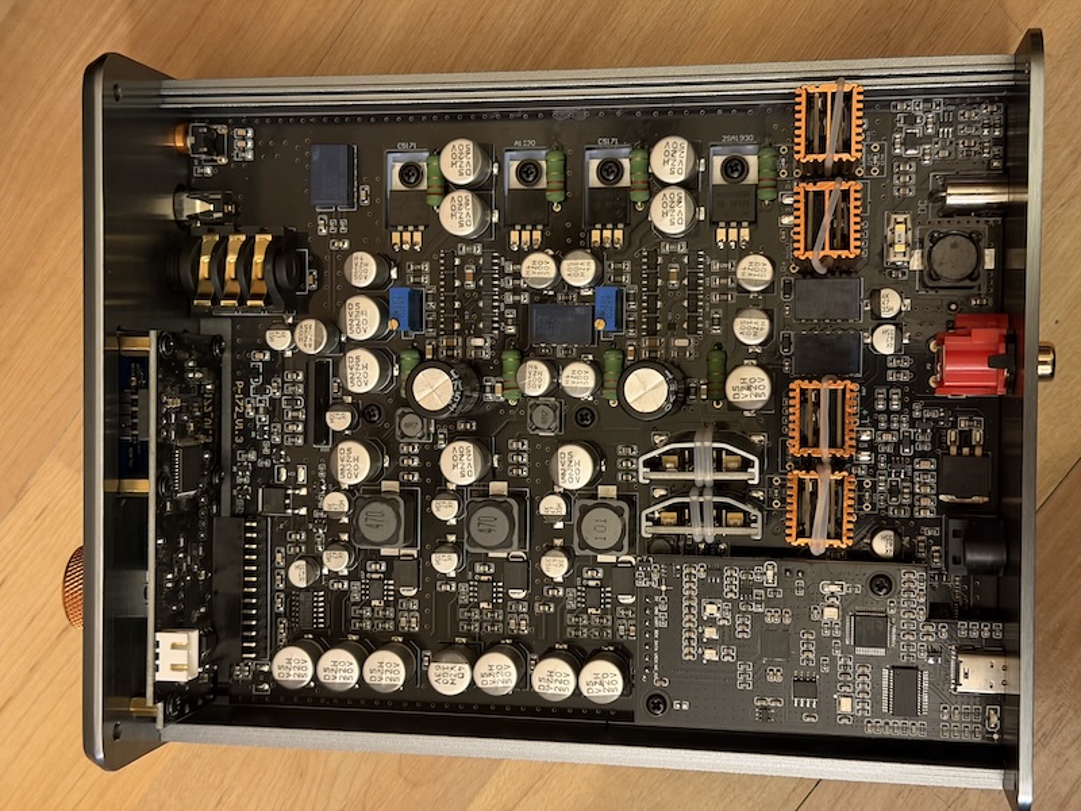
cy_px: 406
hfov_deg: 39.7
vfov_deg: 30.3
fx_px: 1499
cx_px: 540
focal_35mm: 48
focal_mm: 6.76
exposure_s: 1/20
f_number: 1.78
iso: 640
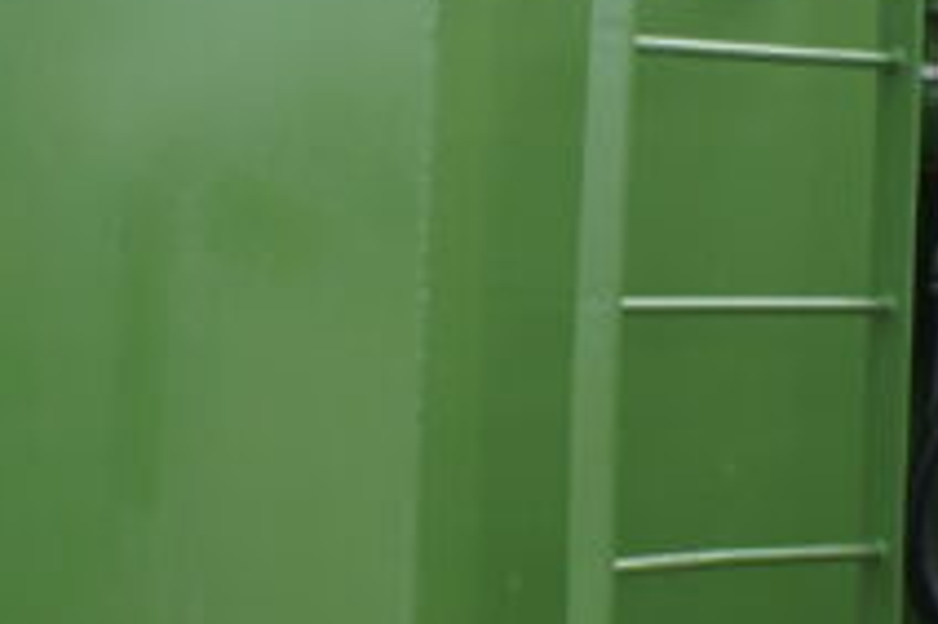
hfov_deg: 14.2
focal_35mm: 145
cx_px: 487
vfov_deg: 9.4
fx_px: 3775
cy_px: 206
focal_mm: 20
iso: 200
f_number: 9
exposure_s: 1/80
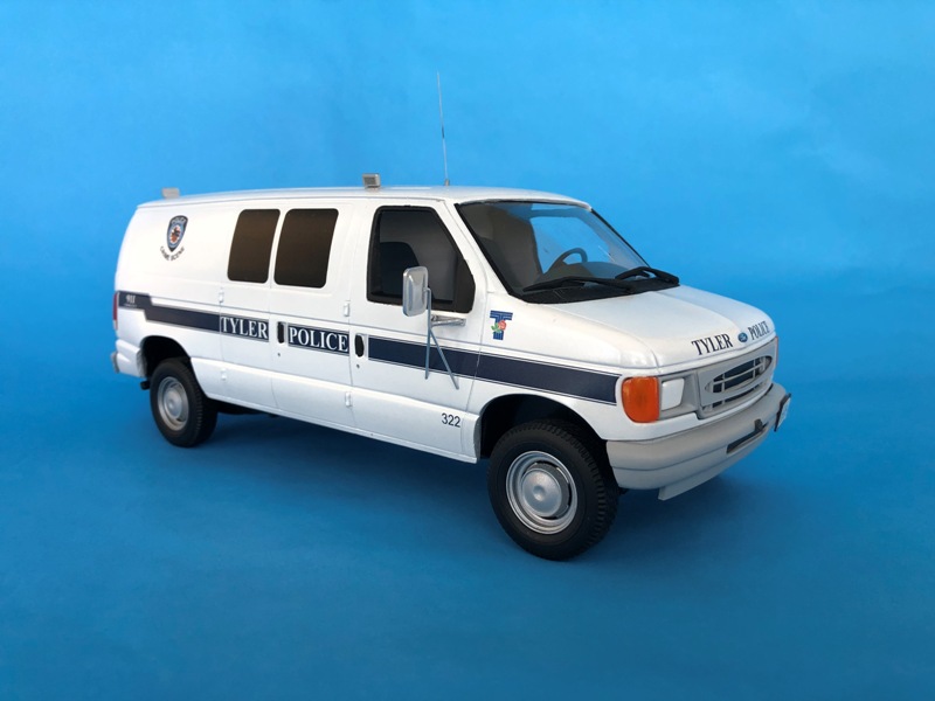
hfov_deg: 63.4
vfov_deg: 49.7
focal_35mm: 28
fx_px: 756
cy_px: 350
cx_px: 468
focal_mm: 3.99
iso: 50
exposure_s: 1/120
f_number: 1.8
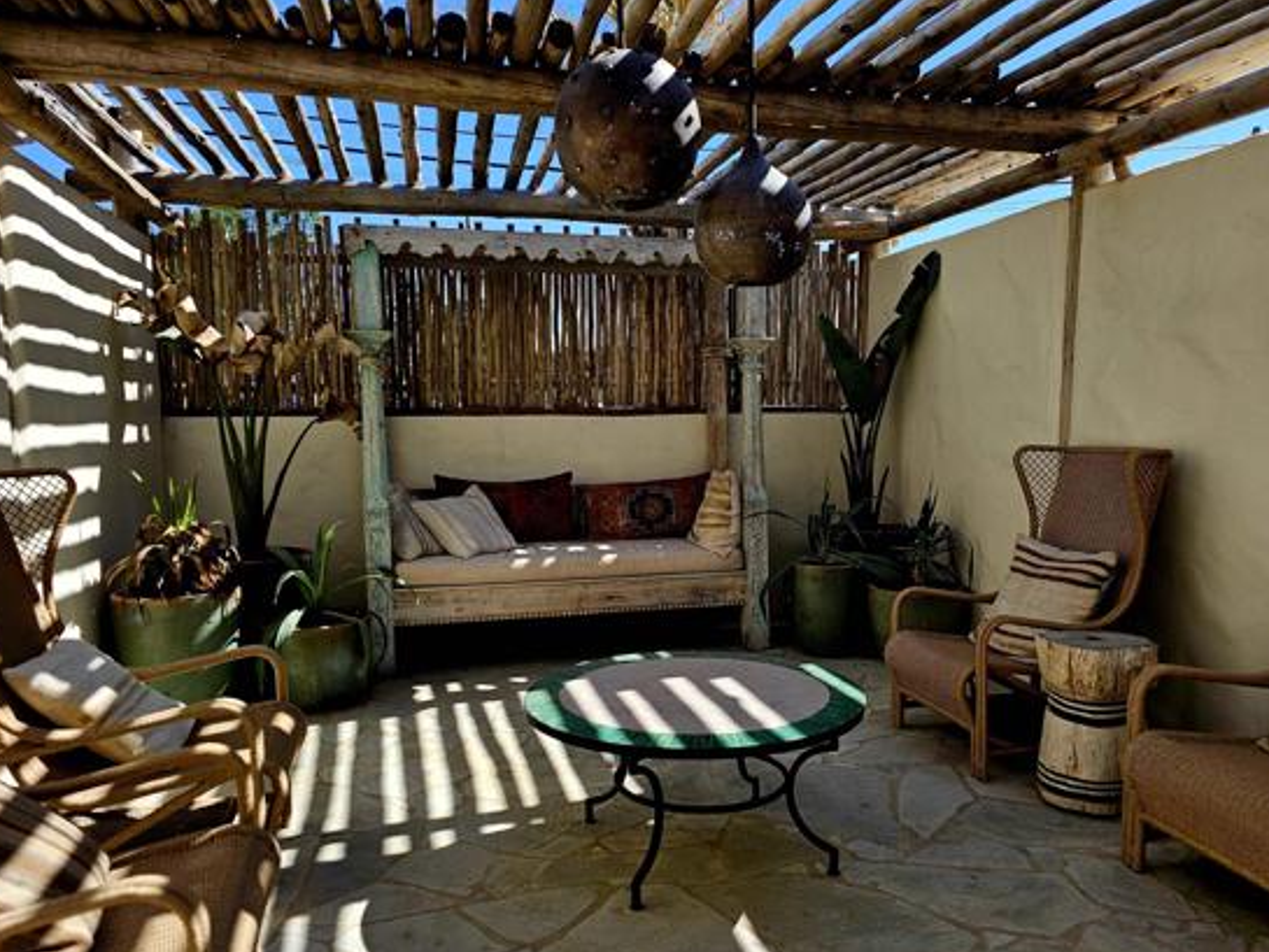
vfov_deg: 51.3
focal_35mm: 27
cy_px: 514
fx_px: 990
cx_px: 673
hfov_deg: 65.3
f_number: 1.7
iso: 10
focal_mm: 6.3
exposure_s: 1/417
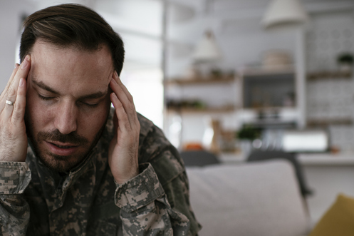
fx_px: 501
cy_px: 169
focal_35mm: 51
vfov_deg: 26.2
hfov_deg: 38.8
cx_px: 153
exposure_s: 1/800
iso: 320
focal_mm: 35
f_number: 2
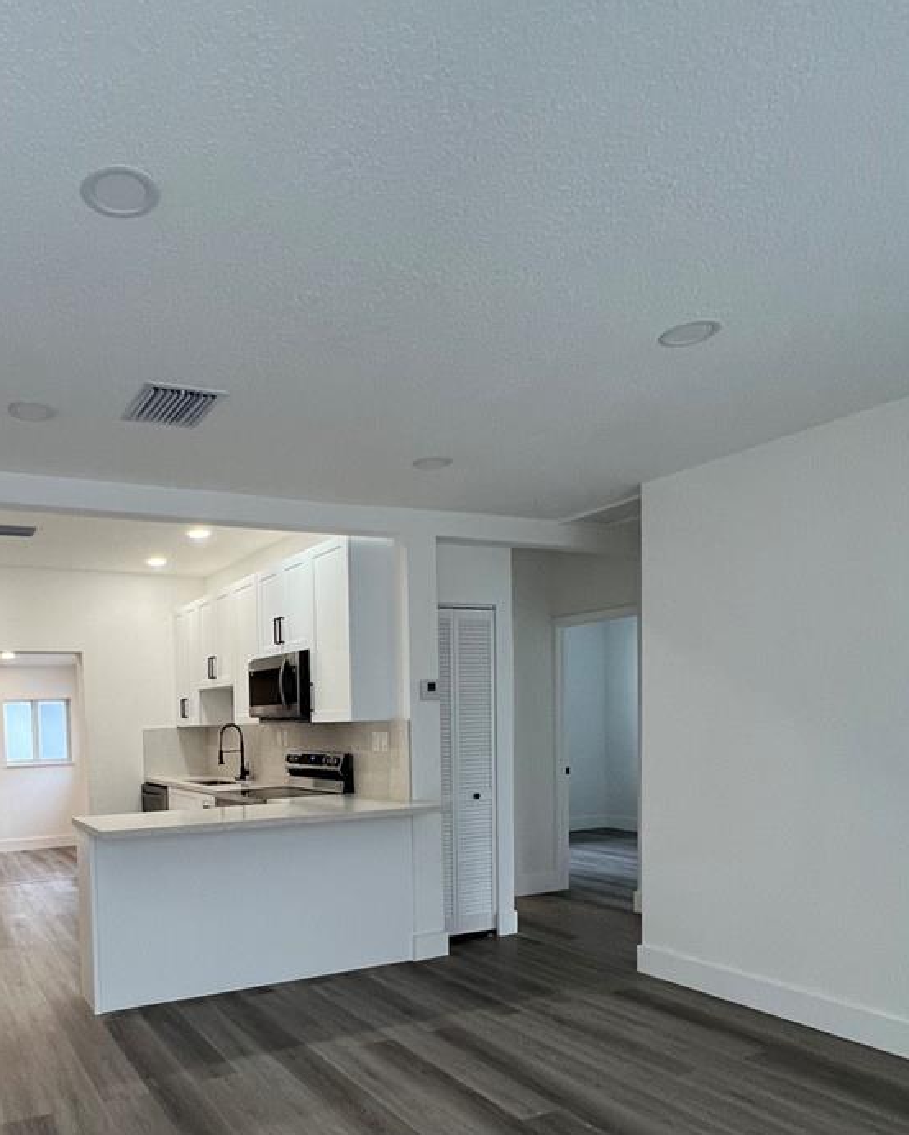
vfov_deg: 72.4
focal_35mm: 22
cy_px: 771
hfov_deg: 59.9
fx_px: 740
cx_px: 233
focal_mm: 1.57
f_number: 1.8
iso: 100
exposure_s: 1/120
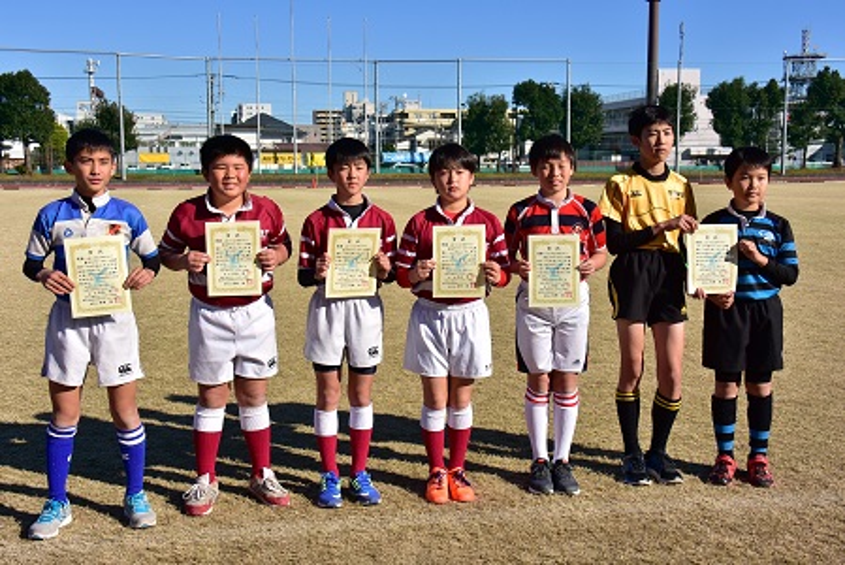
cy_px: 282
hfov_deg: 43.6
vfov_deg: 29.9
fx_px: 1057
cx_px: 422
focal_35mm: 45
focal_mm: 30
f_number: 10
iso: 125
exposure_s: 1/400
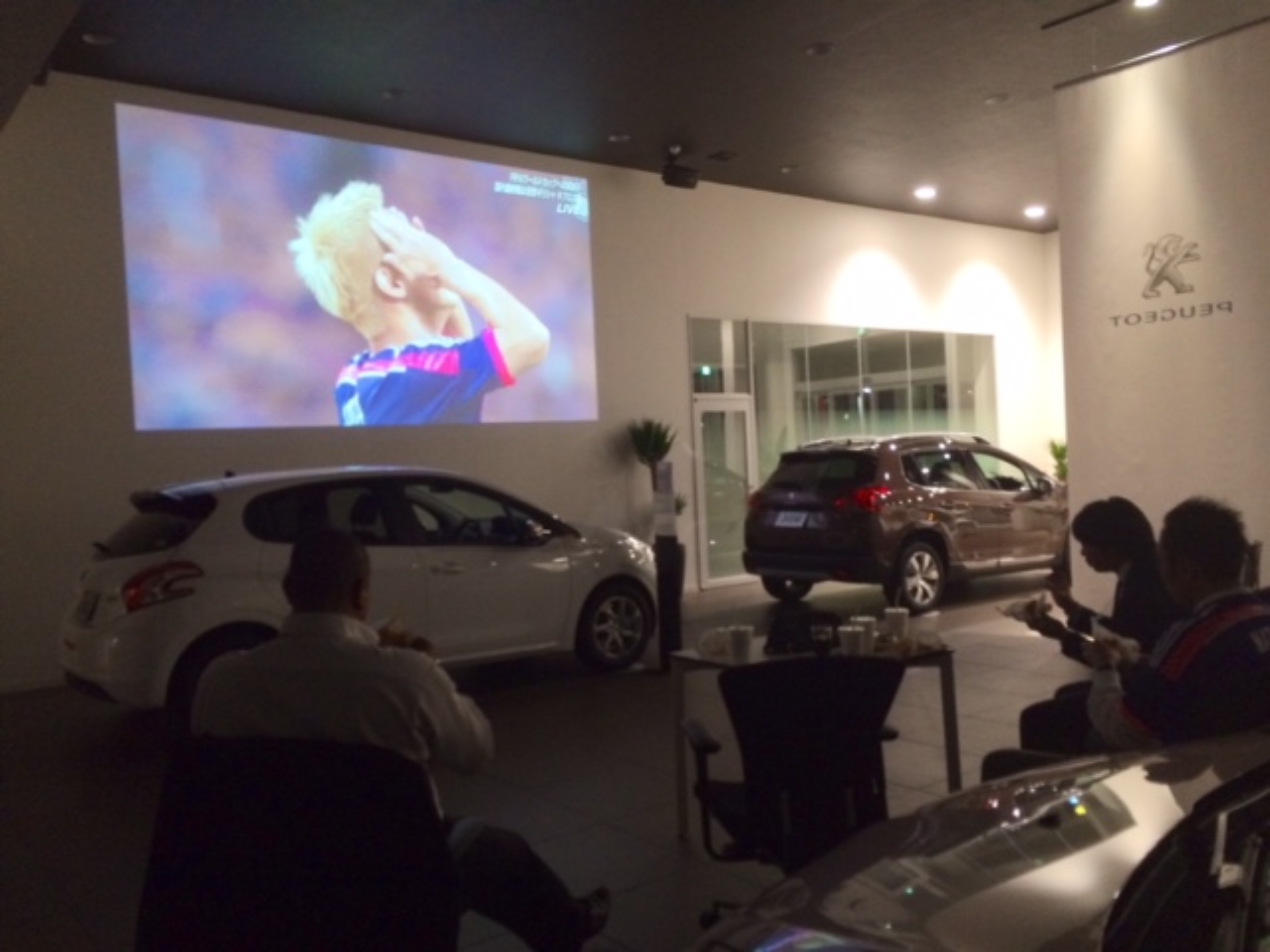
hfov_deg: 60.0
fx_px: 1101
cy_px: 476
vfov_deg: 46.8
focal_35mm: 30
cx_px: 635
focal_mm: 4.12
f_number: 2.2
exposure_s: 1/30
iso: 200
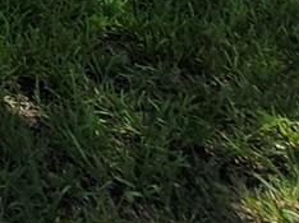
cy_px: -526
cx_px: -562
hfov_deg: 12.1
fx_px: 768
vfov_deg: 9.9
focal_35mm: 89
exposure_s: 1/1060
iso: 50
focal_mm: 1.74
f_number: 2.2
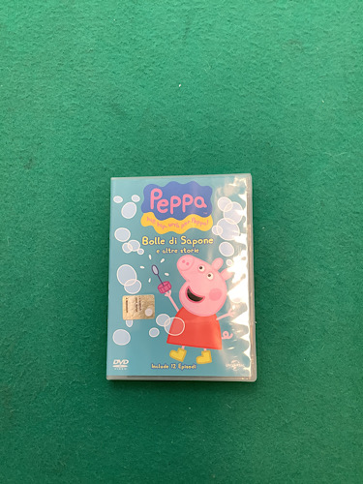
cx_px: 182
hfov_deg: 45.4
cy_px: 242
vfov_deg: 58.4
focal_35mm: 31
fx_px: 433
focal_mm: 3.3
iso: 80
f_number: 2.4
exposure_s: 1/50
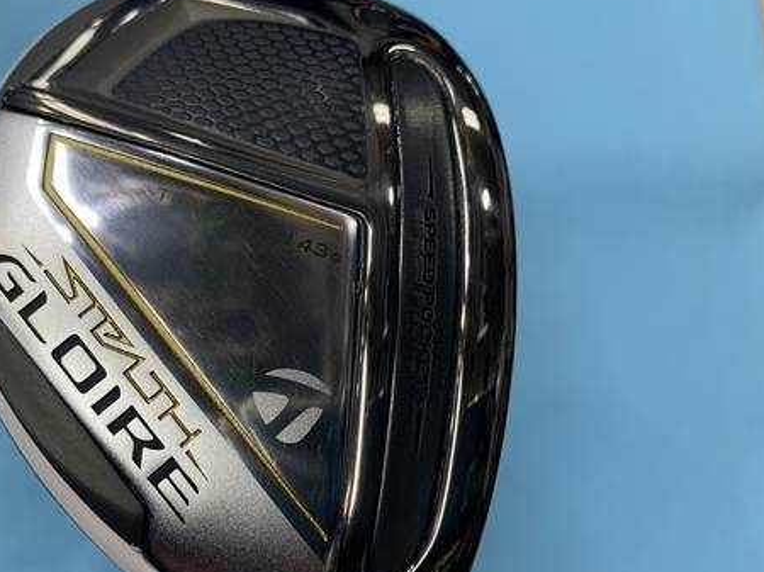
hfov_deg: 48.9
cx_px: 228
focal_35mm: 37
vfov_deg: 38.4
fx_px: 816
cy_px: 353
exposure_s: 1/120
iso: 80
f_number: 1.8
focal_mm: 4.25
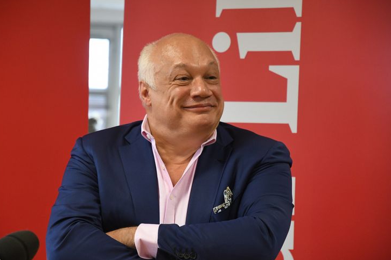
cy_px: 135
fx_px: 1401
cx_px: 187
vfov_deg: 10.6
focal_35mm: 129
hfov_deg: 15.9
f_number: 4
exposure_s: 1/160
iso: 2000
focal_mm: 80
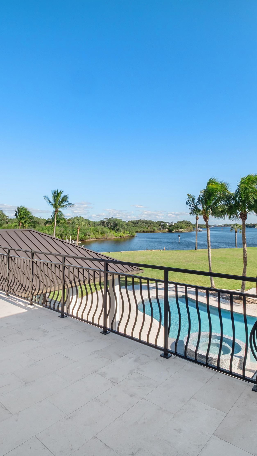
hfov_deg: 53.3
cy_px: 228
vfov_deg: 83.8
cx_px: 105
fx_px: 254
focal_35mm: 21
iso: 200
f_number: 7.1
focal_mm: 7
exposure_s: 1/200
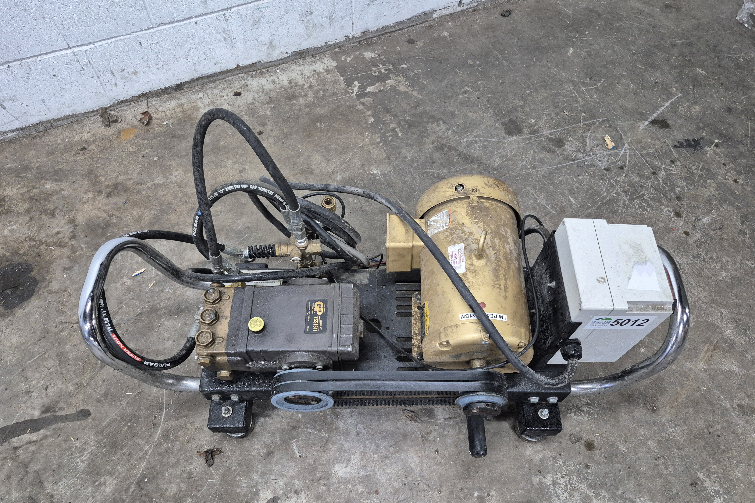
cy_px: 275
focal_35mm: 24
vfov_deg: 53.1
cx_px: 378
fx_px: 503
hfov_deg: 73.7
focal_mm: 5.4
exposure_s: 1/120
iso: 640
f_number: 1.8
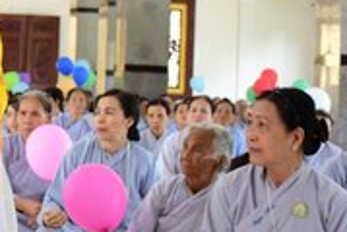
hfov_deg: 11.4
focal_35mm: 174
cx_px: -122
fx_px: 1680
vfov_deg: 7.9
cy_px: 50
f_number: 4
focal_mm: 32
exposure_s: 1/60
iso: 1000
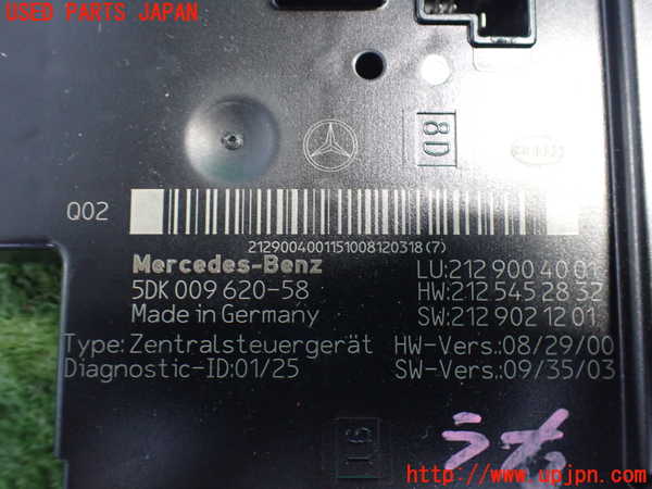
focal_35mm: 30
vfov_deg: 46.8
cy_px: 244
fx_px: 565
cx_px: 326
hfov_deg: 60.0
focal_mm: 5.4
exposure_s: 1/30
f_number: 2.3
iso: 1000
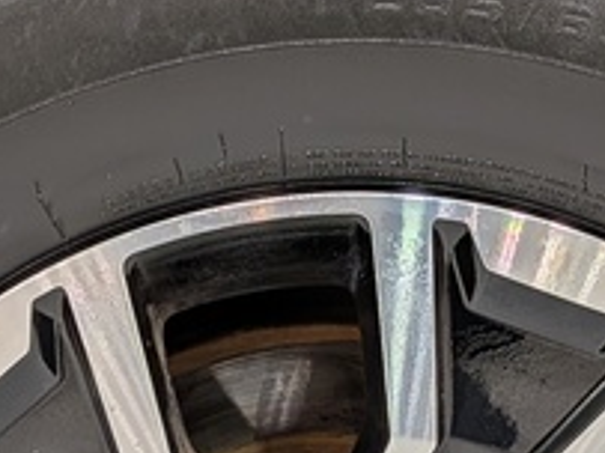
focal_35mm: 121
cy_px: 730
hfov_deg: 16.3
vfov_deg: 11.6
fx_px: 2114
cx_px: 313
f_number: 1.7
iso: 30
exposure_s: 1/161
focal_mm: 4.53
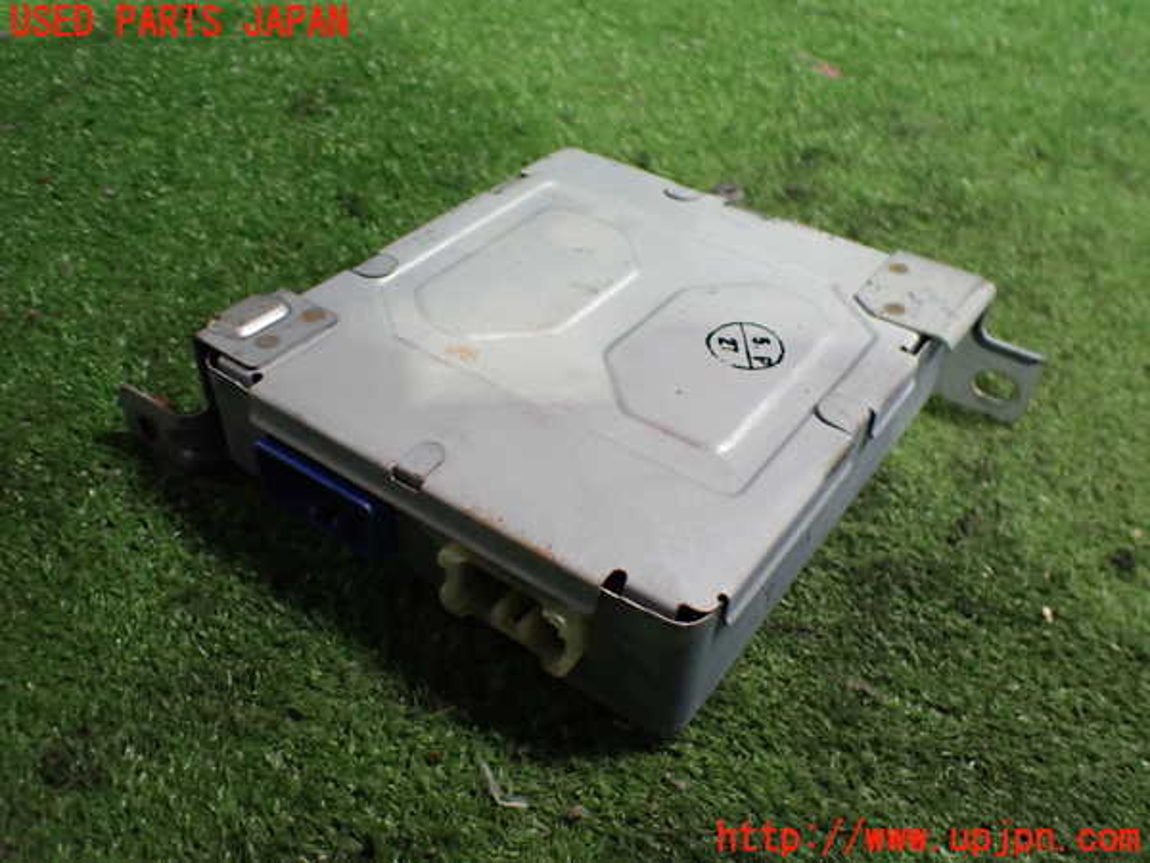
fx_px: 997
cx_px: 575
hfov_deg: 60.0
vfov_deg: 46.8
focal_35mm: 30
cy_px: 432
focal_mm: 5.4
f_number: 2.3
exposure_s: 1/60
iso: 800
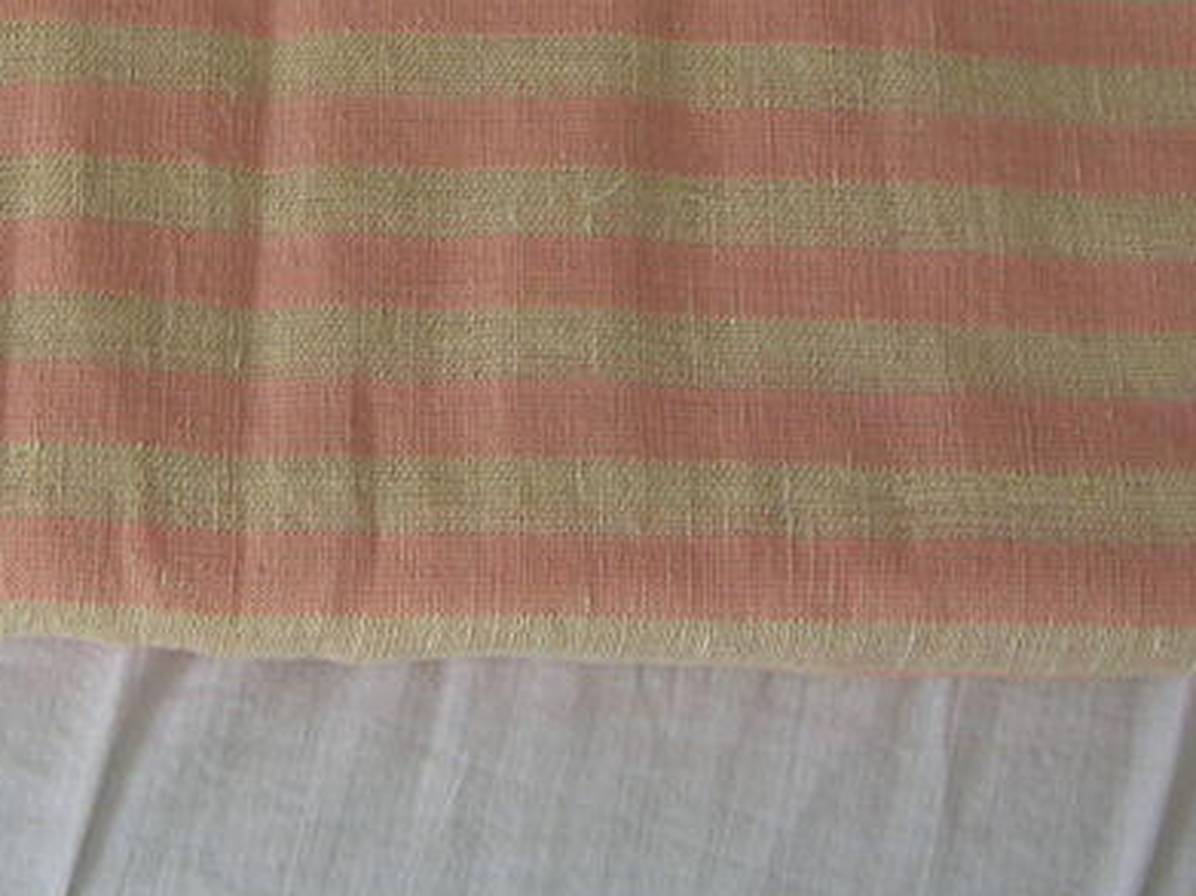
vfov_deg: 16.4
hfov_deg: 22.4
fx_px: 3005
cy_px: -104
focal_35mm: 87
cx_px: 382
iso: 50
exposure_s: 1/30
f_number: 2.9
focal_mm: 5.7
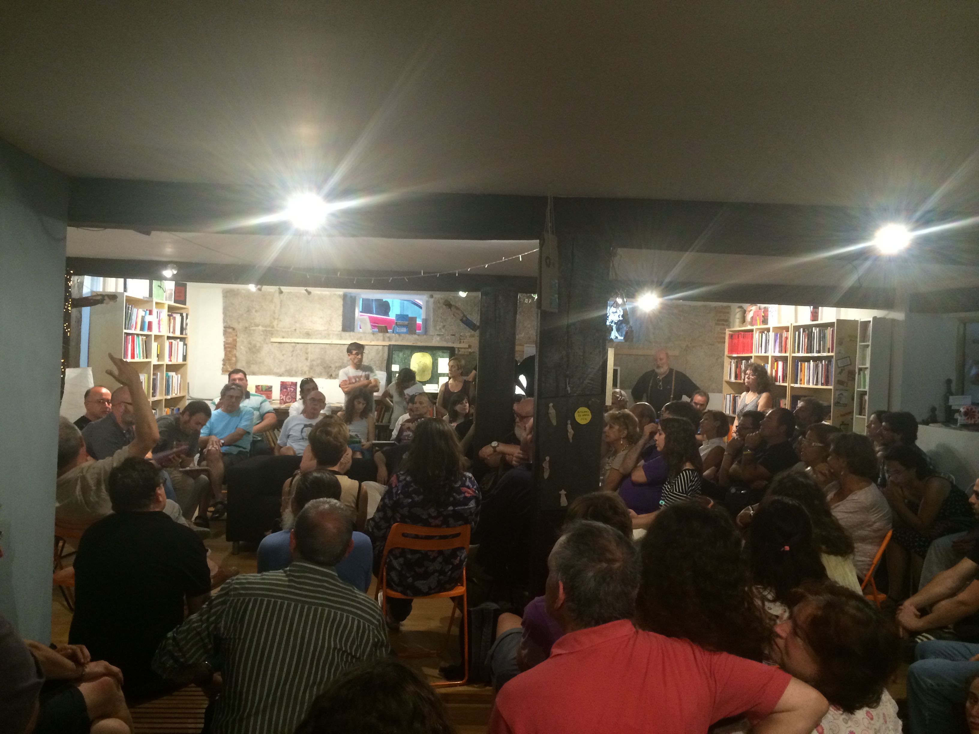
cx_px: 490
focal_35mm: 30
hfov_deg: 60.0
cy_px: 367
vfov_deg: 46.8
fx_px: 848
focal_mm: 4.12
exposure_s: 1/30
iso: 250
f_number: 2.2
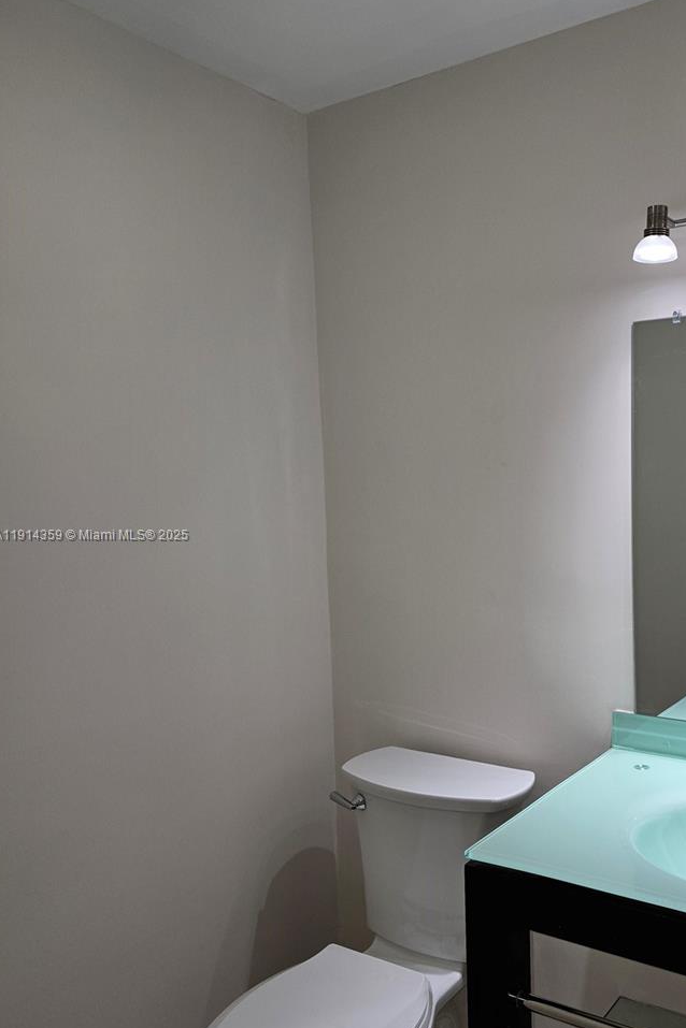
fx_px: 857
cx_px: 475
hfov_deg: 42.8
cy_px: 536
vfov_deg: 61.9
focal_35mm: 30
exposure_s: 1/60
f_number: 1.7
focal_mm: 6.3
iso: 32
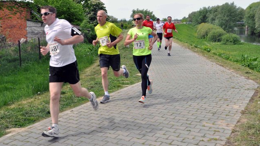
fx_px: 321
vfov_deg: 25.7
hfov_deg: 44.1
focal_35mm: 47
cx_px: 129
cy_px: 66
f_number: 25
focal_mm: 29
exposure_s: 1/200
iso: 800
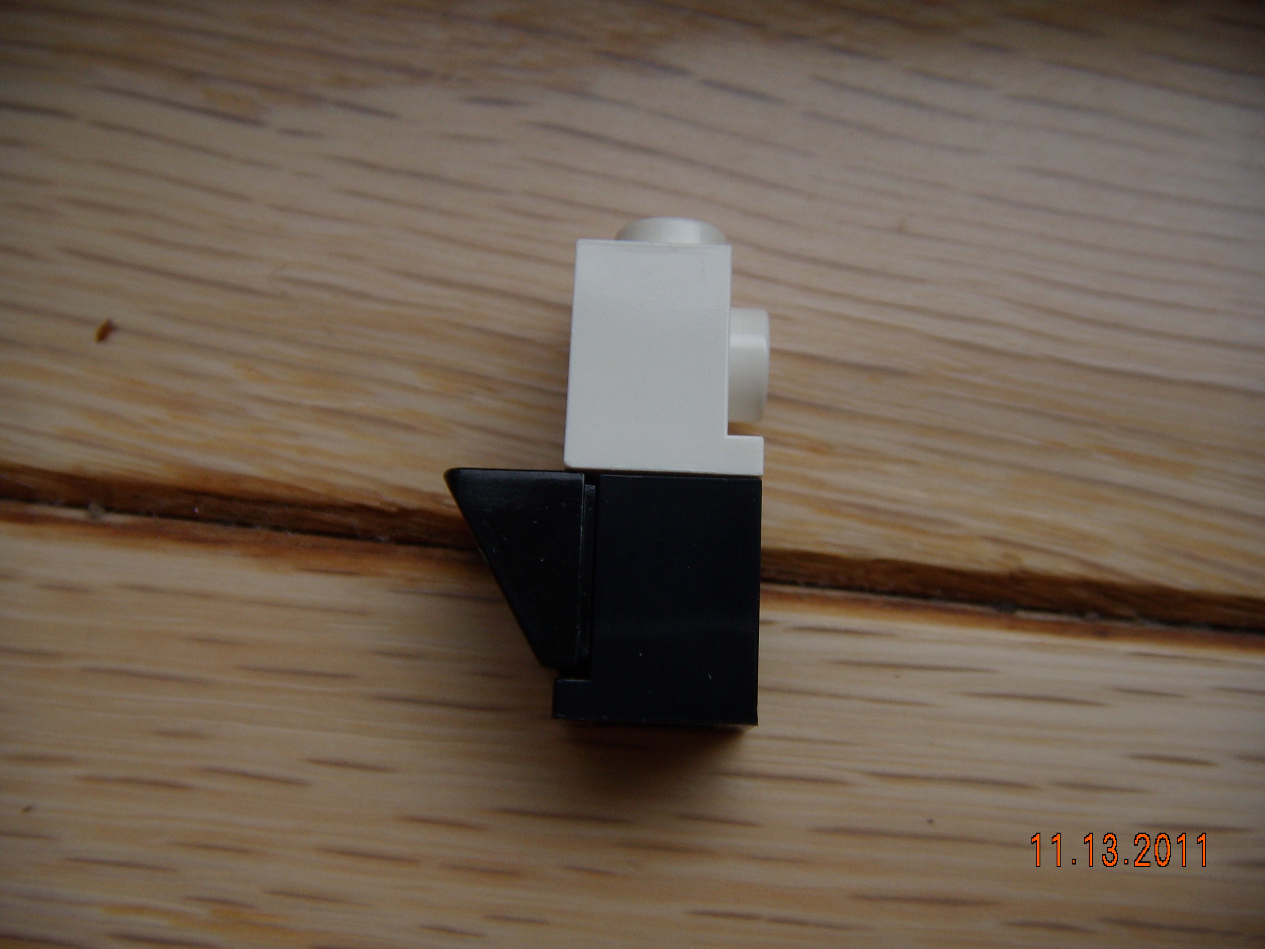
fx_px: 1389
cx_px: 632
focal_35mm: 38
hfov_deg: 49.0
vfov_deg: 37.7
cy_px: 474
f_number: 3.5
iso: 64
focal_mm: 6.4
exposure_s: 1/91.7
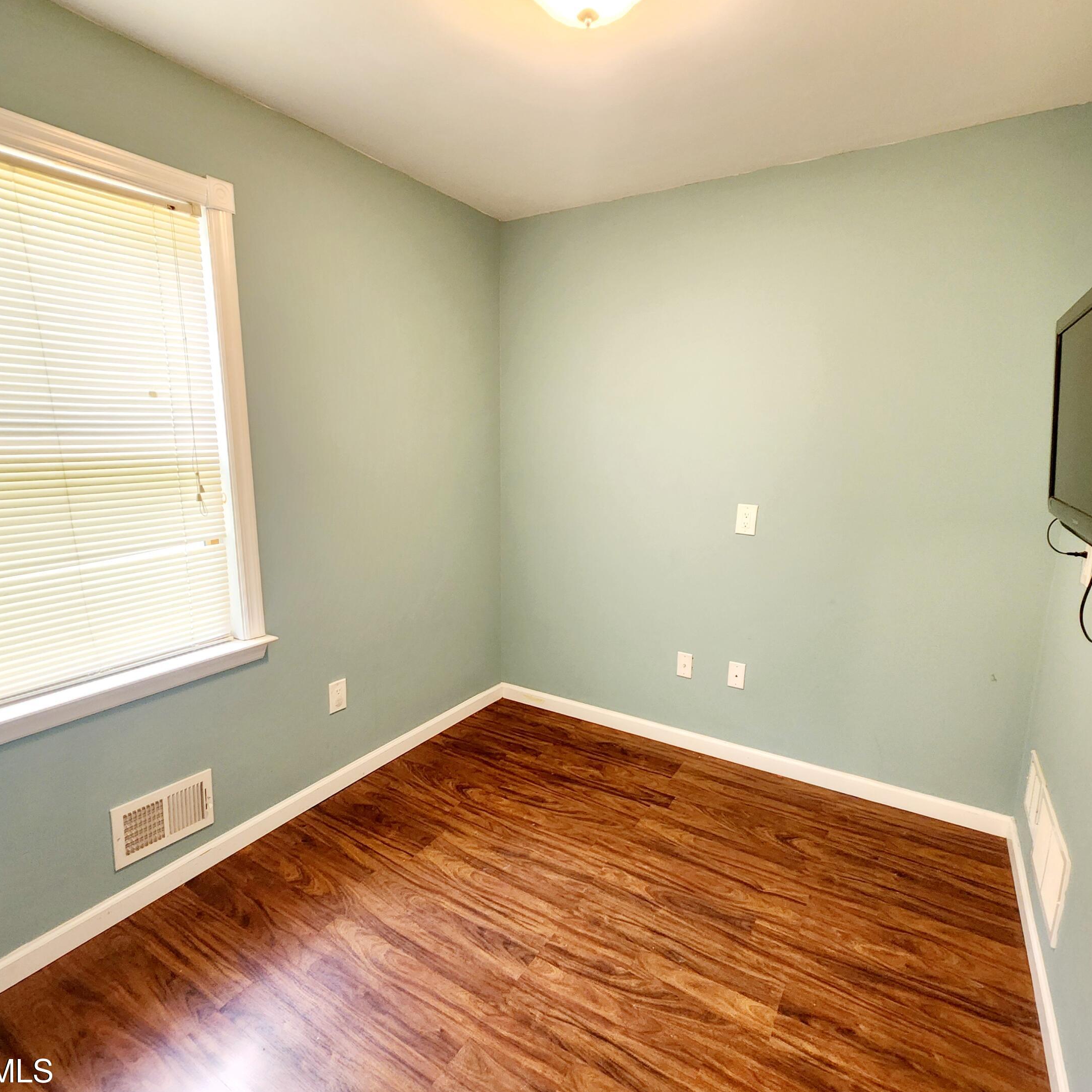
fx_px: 571
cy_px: 553
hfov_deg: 87.4
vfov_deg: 87.4
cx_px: 548
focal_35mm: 16
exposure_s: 1/40
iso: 320
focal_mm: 2.2
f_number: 2.2
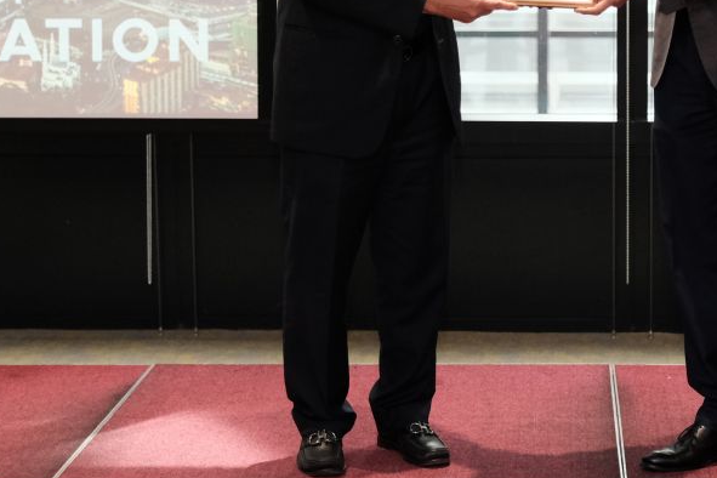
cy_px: 0
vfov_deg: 12.6
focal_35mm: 107
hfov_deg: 18.9
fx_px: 2131
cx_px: 563
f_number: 2.8
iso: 2500
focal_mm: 34.2
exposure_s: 1/250
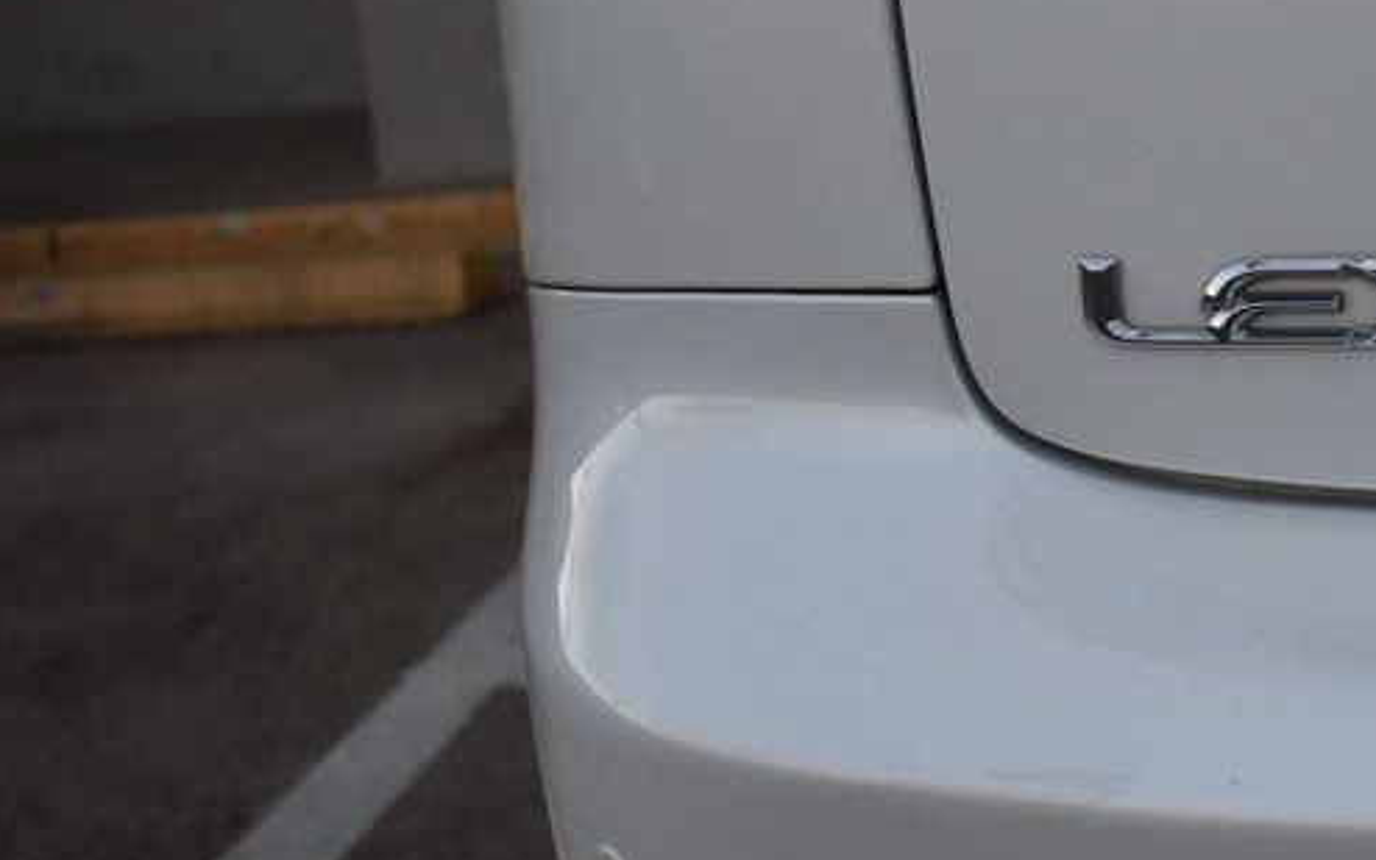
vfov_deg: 22.7
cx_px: 1331
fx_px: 2138
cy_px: 309
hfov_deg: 33.1
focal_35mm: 57
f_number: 3.5
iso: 800
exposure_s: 1/640
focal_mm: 18
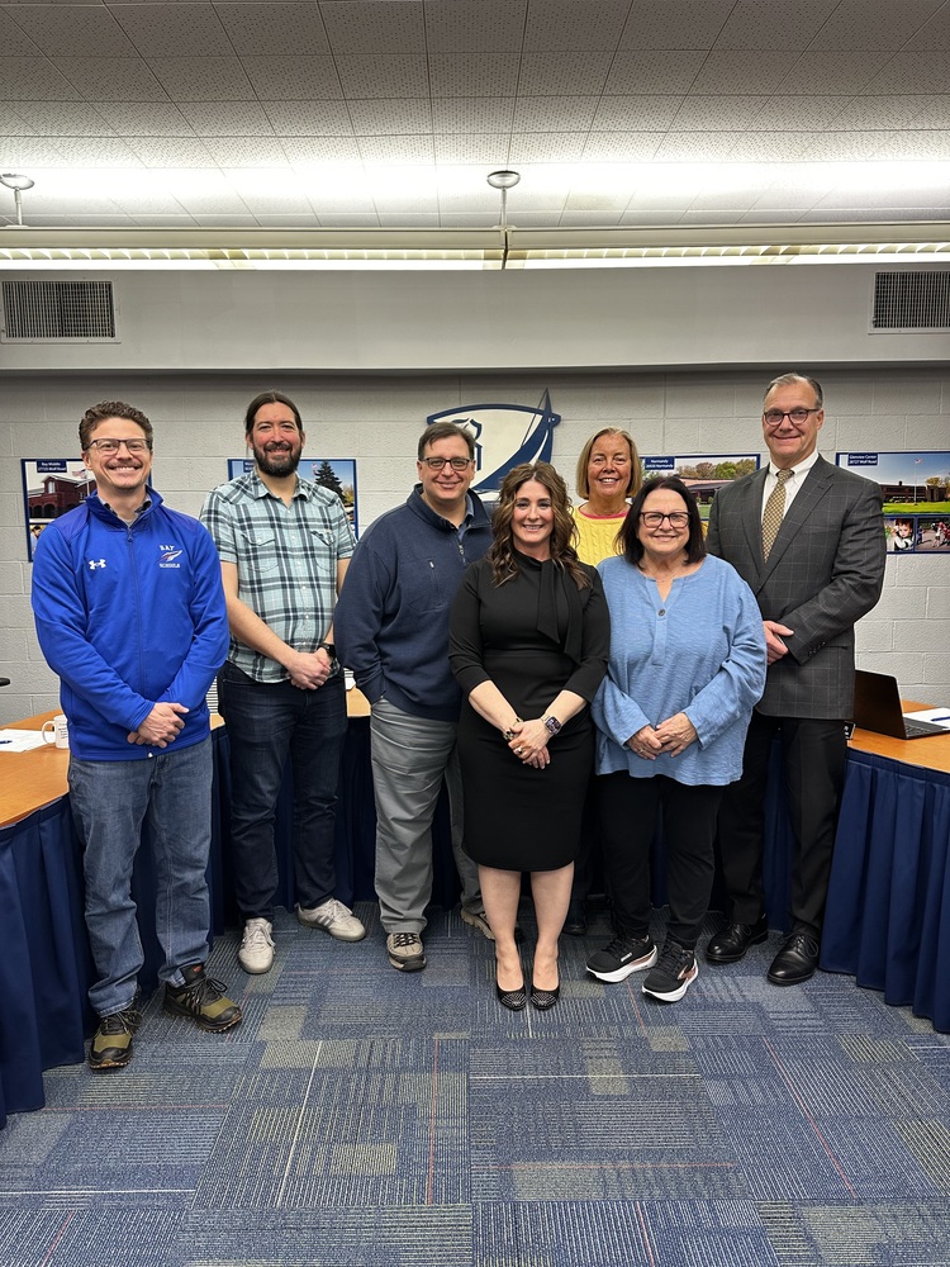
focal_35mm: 24
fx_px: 878
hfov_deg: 56.8
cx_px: 475
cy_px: 634
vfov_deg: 71.6
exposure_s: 1/60
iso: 125
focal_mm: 6.86
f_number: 1.78
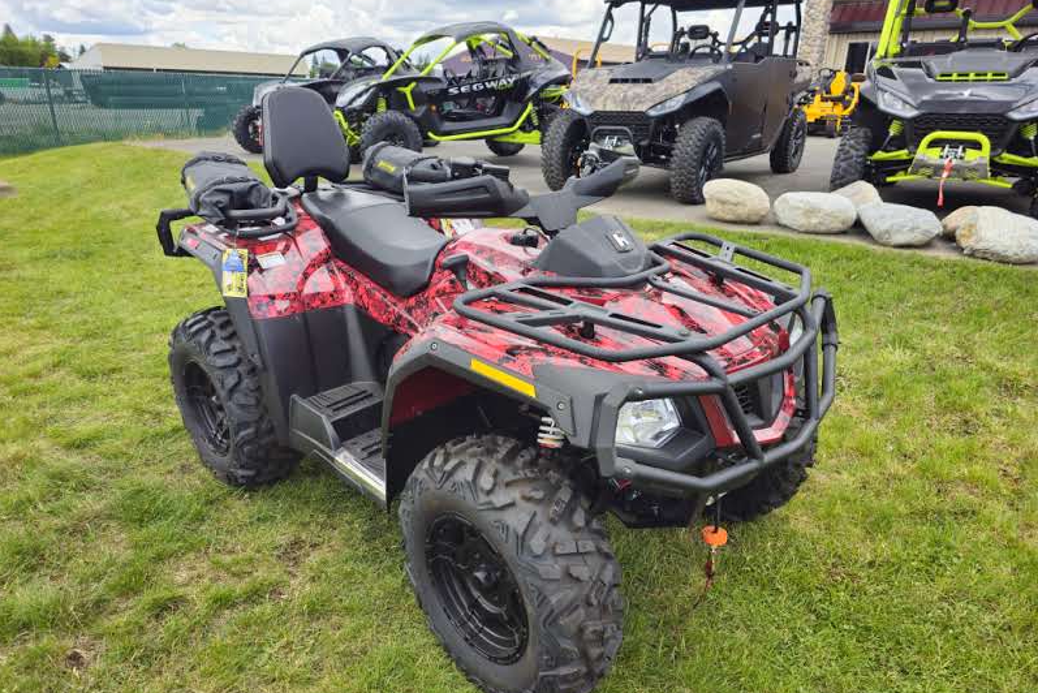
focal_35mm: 24
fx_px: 692
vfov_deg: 53.1
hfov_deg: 73.7
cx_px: 518
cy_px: 370
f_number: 1.7
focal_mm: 6.3
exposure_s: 1/180
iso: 10
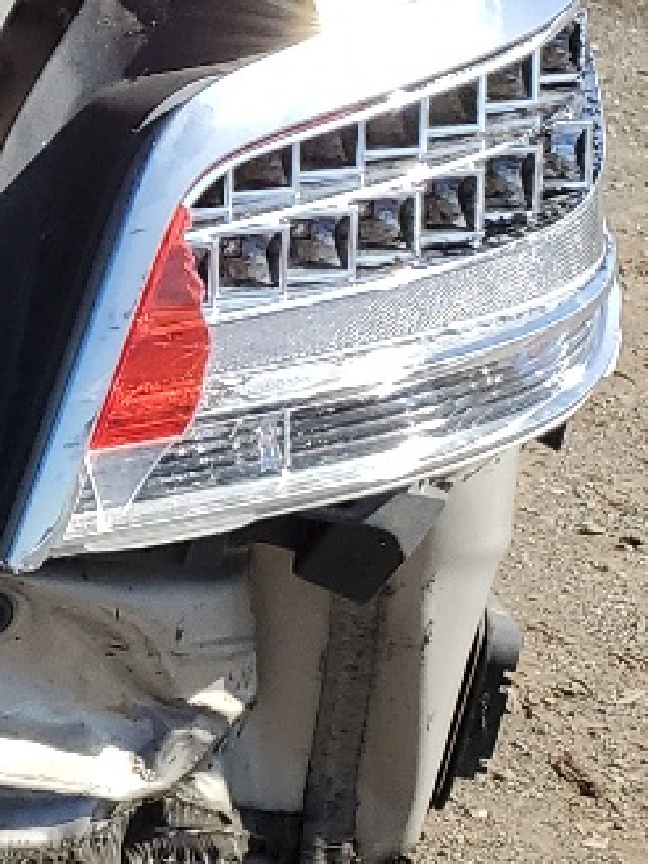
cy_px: 174
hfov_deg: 10.0
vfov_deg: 15.4
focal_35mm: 127
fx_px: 3170
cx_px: -998
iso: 50
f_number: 1.5
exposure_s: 1/2500
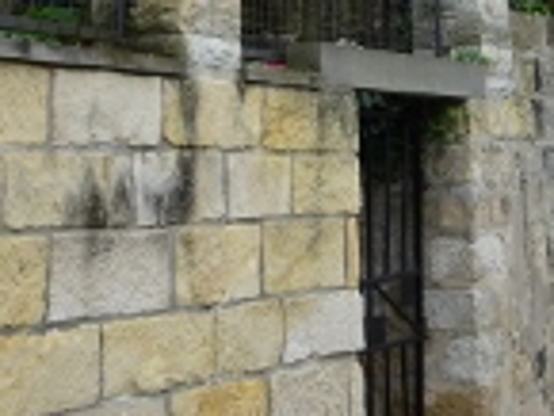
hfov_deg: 19.4
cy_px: -153
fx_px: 1586
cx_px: 504
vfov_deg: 14.2
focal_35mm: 99
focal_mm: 6.17
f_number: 4
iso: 80
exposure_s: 1/125
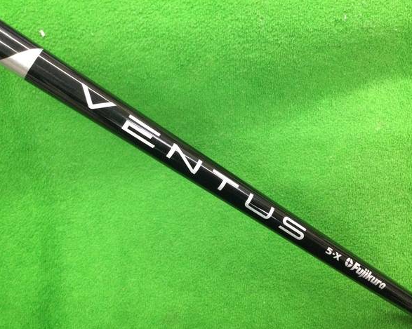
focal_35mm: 33
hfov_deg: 54.2
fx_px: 402
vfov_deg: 44.5
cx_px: 212
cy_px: 167
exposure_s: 1/30
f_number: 2.4
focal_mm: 3.3
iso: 160
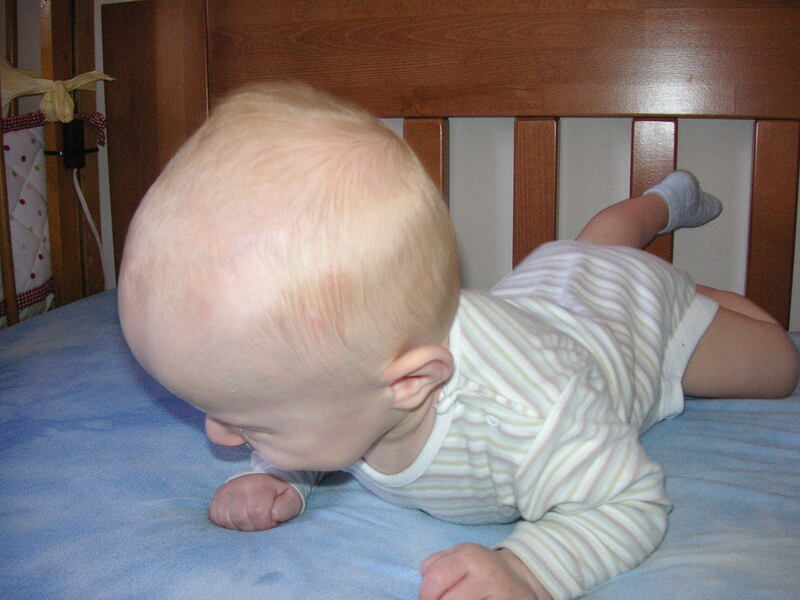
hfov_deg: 50.1
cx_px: 400
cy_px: 300
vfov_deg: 38.7
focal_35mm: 37
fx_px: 855
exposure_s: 1/45
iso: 160
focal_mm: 6.1
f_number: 2.8
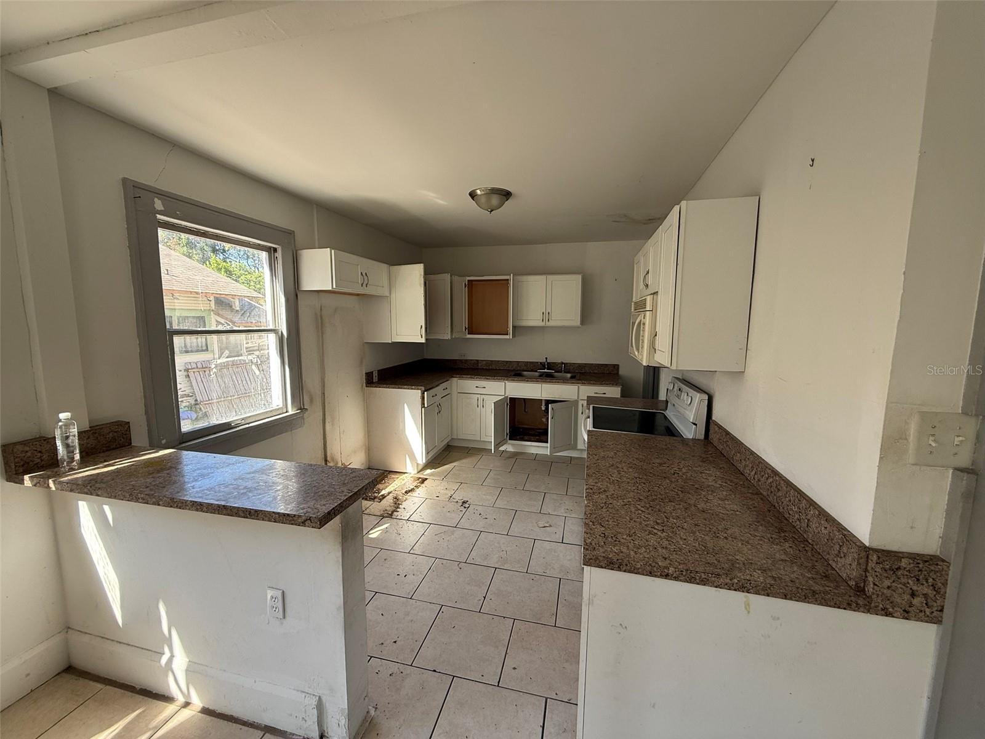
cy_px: 370
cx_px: 492
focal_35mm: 14
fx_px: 398
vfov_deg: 85.7
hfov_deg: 102.1
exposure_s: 1/107
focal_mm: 2.22
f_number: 2.2
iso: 64
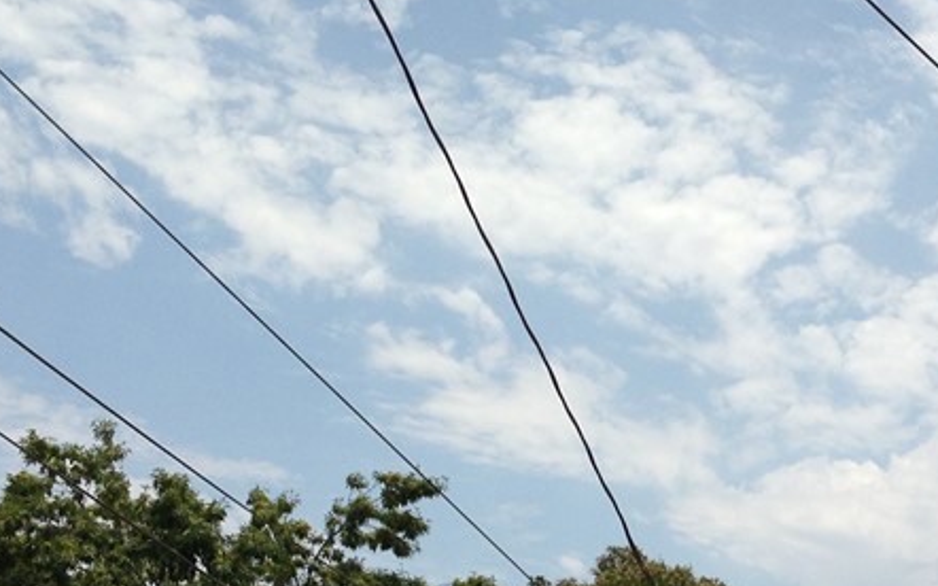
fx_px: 2070
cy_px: 660
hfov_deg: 24.9
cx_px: 800
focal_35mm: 81
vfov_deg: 15.6
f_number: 2.4
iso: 50
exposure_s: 1/2710
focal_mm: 4.13
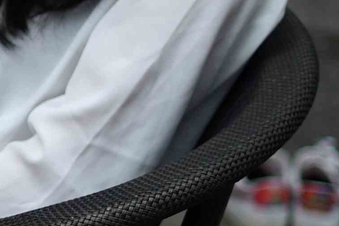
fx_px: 2629
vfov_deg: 4.9
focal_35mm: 279
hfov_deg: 7.0
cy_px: 124
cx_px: -431
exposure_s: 1/250
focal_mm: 50
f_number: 2
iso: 100
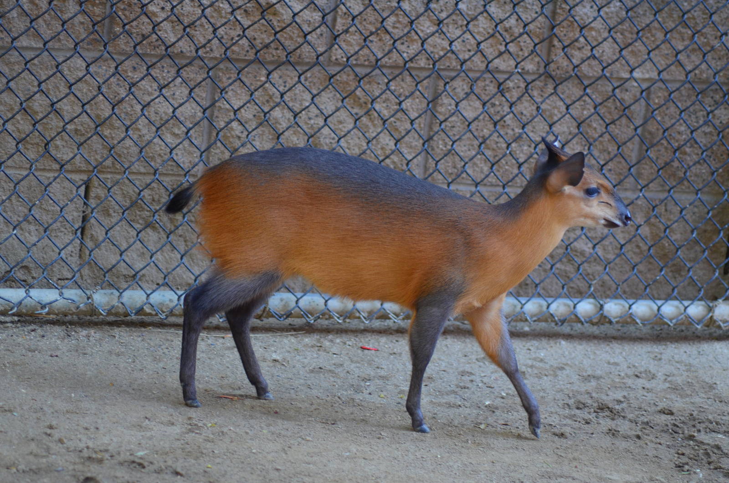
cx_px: 364
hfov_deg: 11.0
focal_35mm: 188
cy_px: 242
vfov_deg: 7.3
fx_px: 3789
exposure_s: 1/125
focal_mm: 125
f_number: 4.2
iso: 800
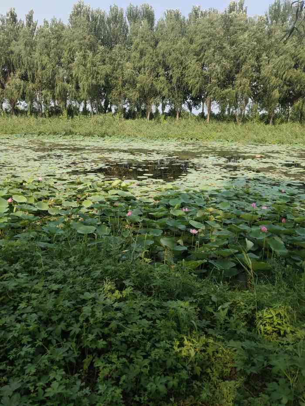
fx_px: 352
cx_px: 152
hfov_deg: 46.8
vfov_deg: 60.0
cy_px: 203
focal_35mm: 30
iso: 50
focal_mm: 4.35
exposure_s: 1/1667
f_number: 1.8
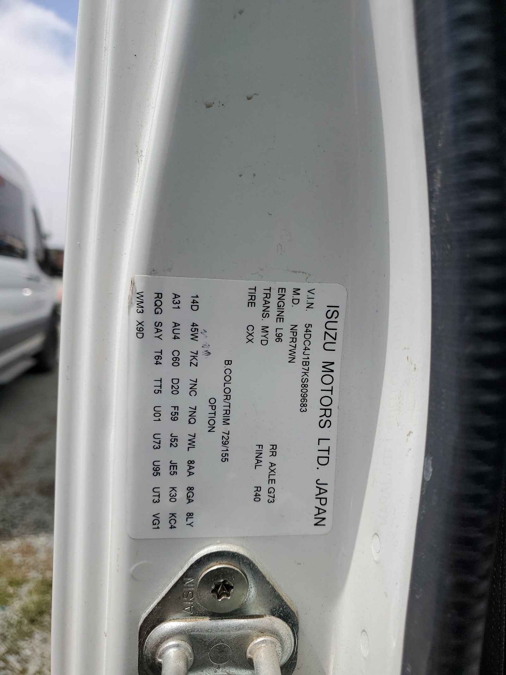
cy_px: 338
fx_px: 507
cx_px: 253
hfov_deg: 53.1
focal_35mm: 26
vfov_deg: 67.3
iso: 50
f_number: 1.5
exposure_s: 1/3333
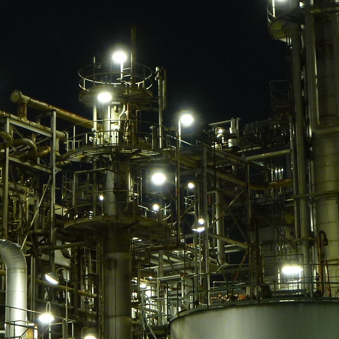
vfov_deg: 11.2
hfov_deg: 11.4
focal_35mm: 153
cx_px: 177
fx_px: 1695
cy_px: -44
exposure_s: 3.2
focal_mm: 8.7
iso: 100
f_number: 4.1
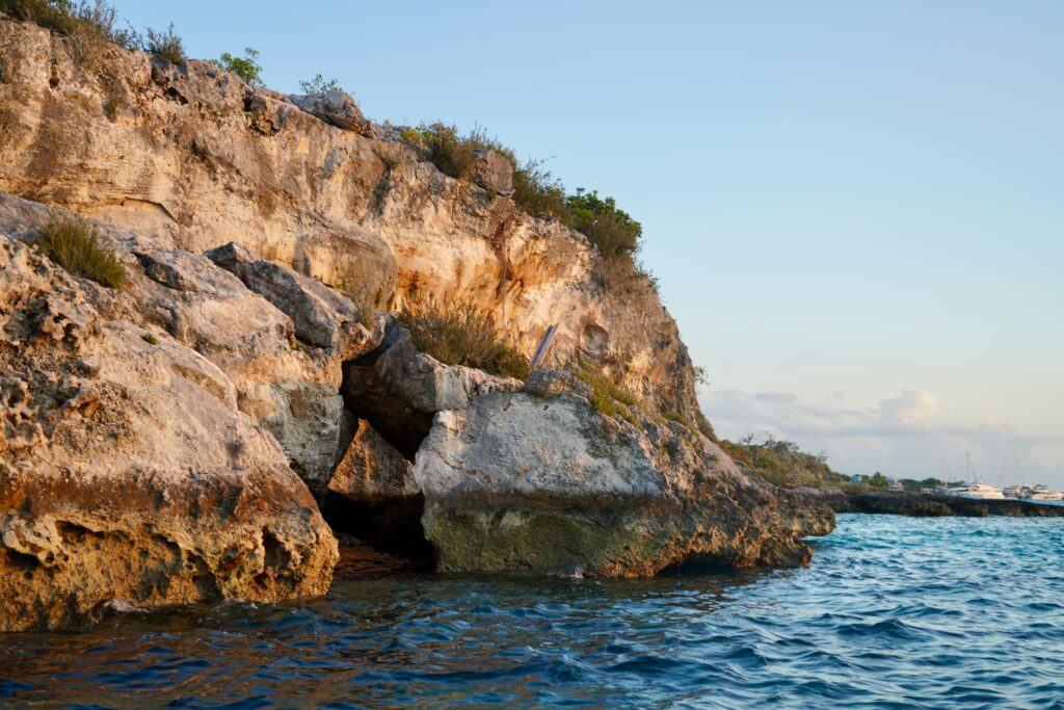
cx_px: 532
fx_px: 1330
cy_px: 355
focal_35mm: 45
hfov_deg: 43.6
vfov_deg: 29.9
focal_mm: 45
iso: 100
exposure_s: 1/80
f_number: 5
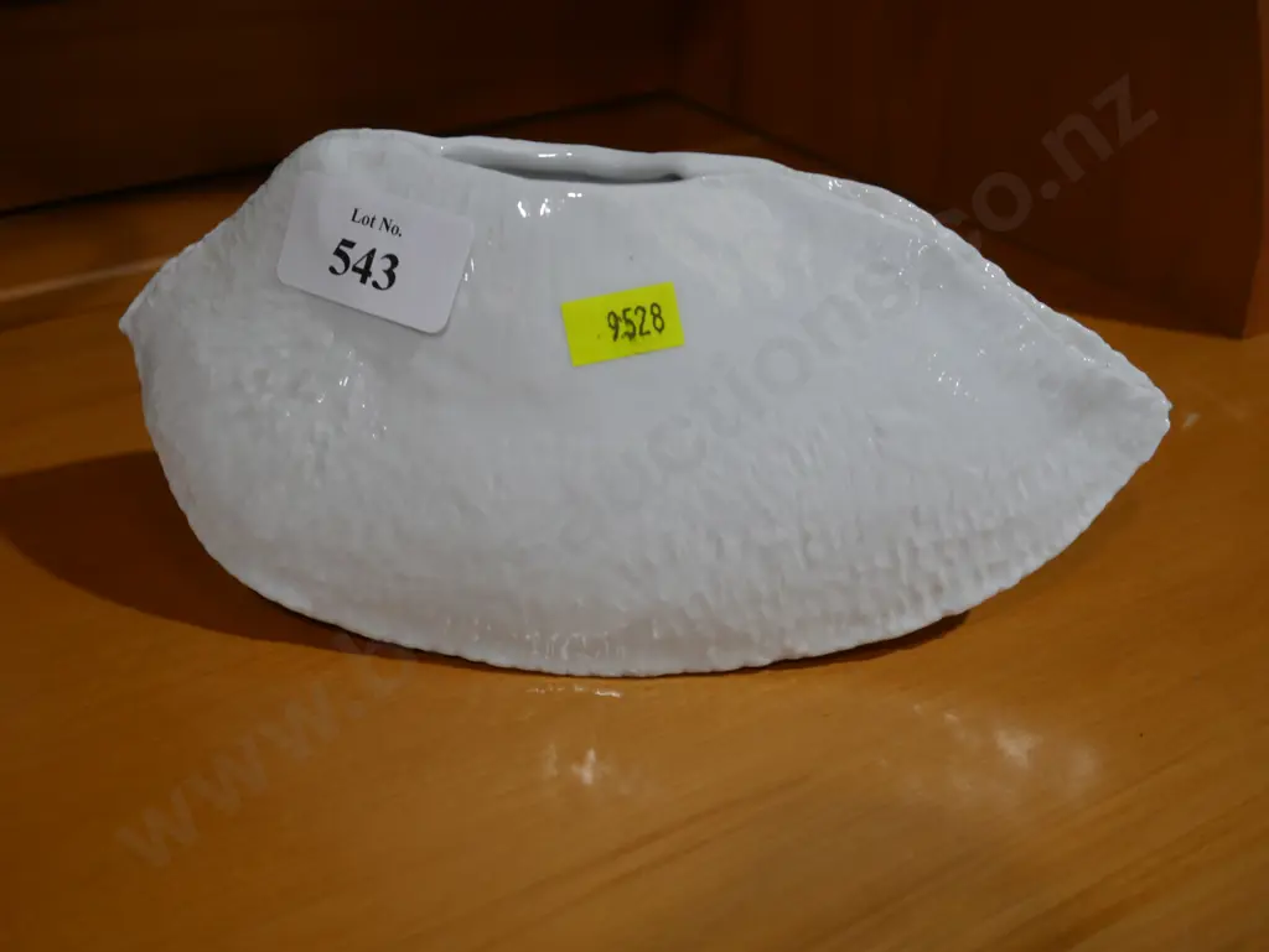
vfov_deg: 29.1
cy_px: 476
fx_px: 1834
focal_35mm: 50
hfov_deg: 38.2
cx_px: 634
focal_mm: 25
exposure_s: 1/60
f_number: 5.3
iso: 320
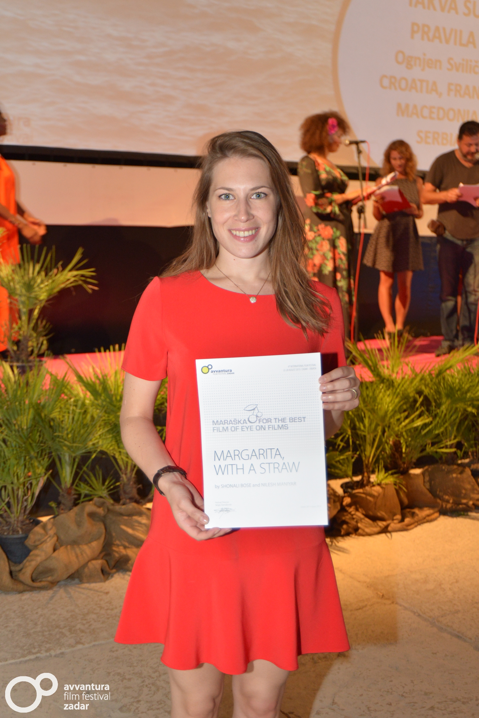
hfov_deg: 29.9
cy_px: 359
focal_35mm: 45
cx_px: 240
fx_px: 897
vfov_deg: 43.6
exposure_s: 1/50
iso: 2000
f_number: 5
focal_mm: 45
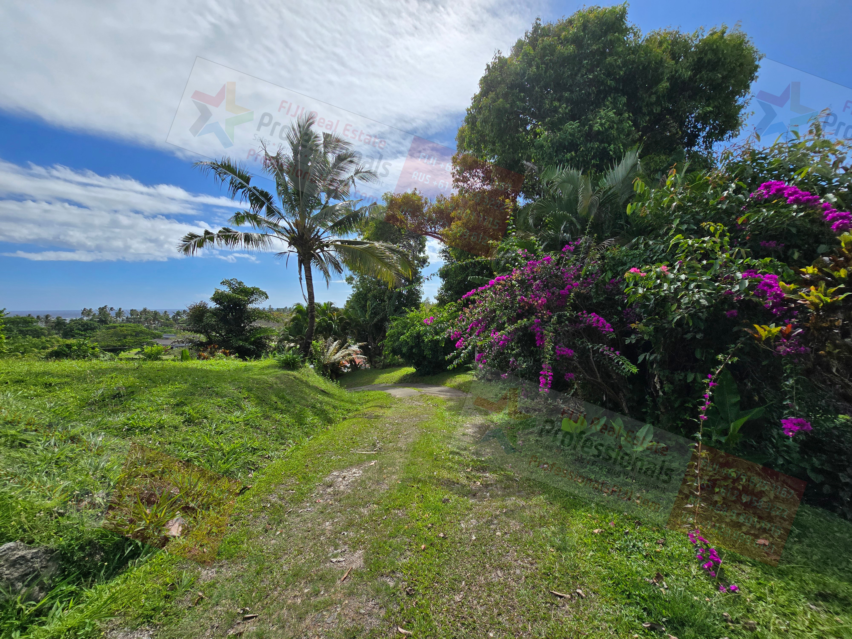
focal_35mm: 13
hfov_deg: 106.2
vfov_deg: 89.9
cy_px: 320
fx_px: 320
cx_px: 426
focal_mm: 2.2
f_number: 2.2
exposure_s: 1/5523
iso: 50
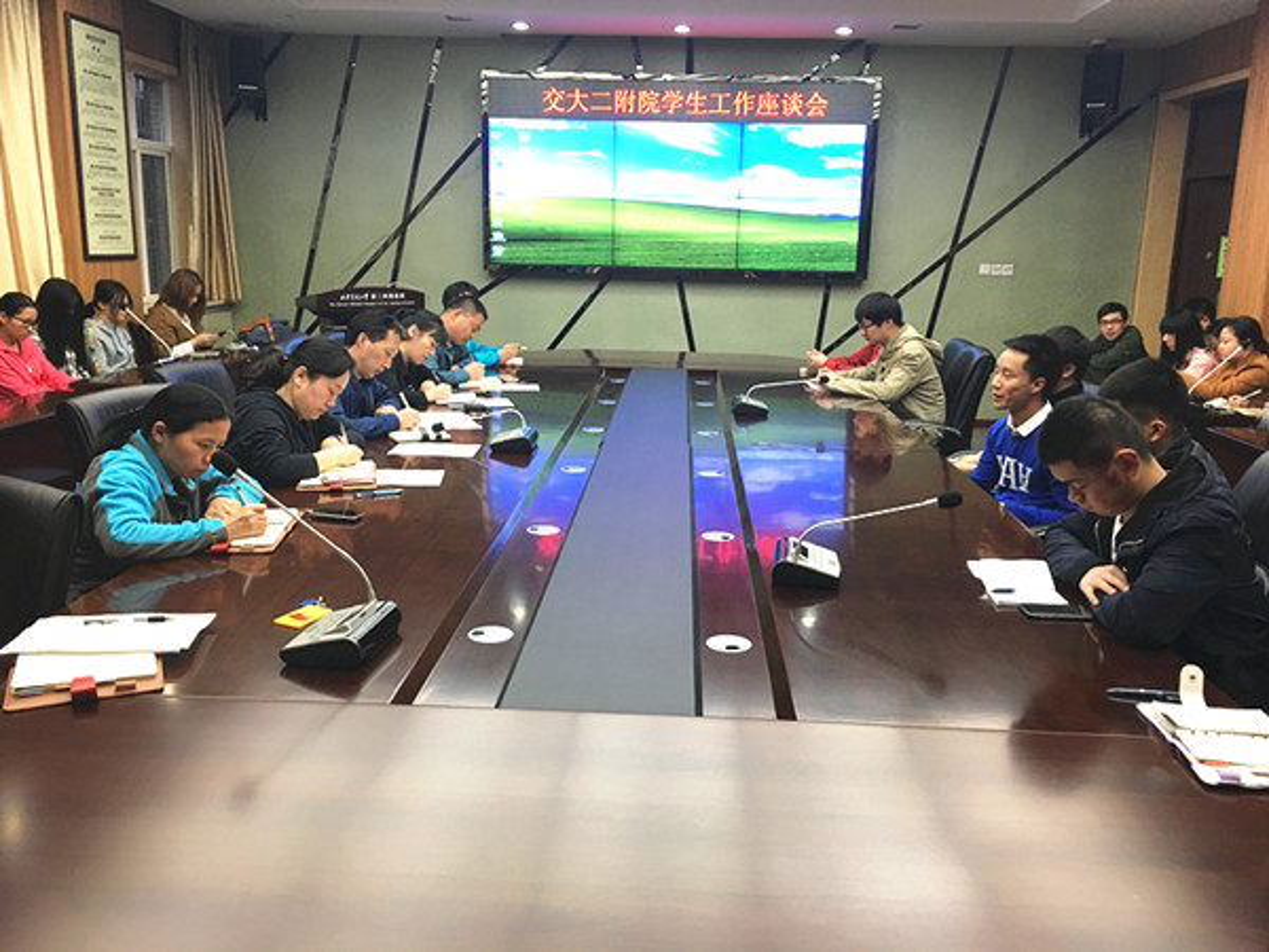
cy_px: 476
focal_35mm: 29
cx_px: 634
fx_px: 1063
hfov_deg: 61.7
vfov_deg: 48.2
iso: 64
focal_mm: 4.15
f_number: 2.2
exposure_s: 1/33
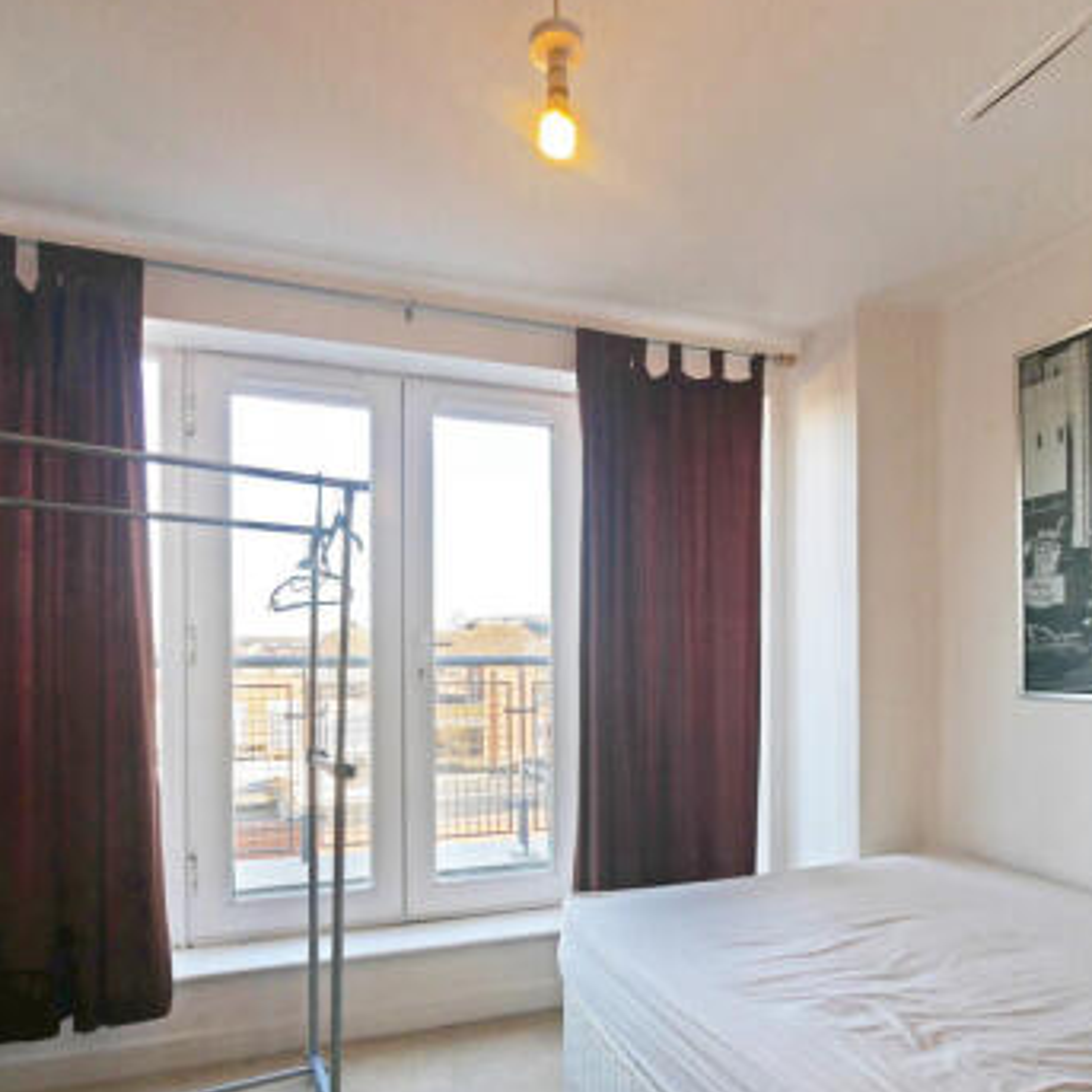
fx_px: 749
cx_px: 564
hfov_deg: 72.1
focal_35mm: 21
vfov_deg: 71.1
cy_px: 677
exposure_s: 1/125
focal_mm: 7
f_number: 4
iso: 200
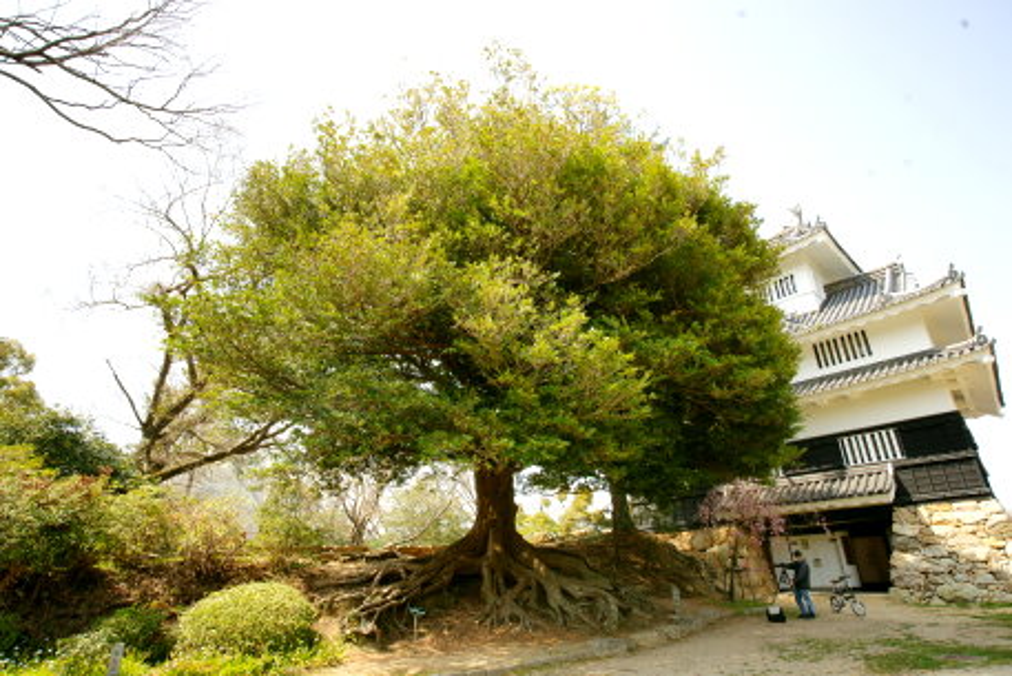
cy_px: 338
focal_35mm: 20
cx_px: 506
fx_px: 562
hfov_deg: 84.0
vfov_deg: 62.0
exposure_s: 1/80
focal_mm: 20
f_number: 9
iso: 200
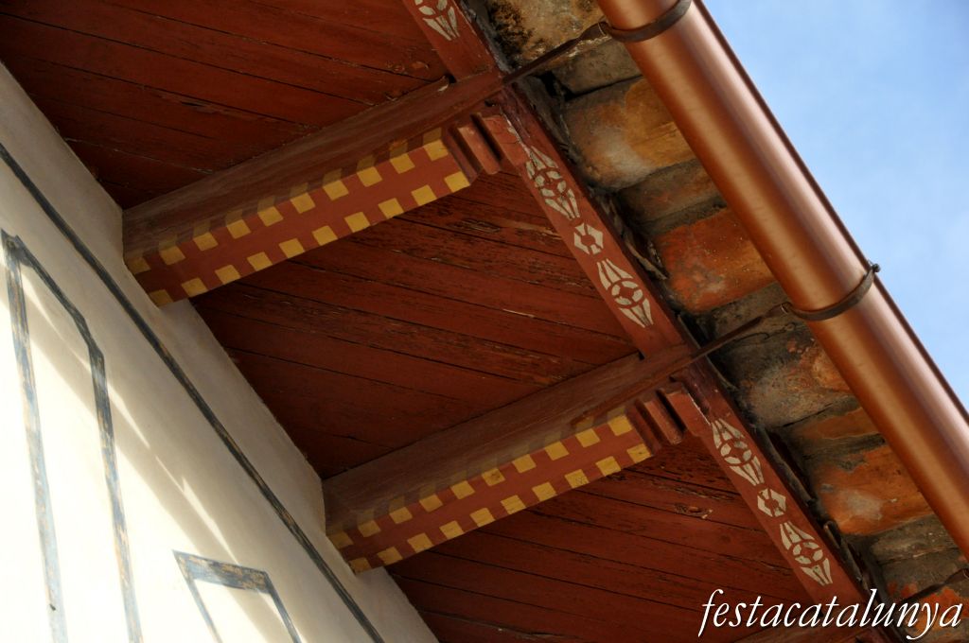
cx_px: 484
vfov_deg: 8.7
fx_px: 4234
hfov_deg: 13.1
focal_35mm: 158
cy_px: 322
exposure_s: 1/500
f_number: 11
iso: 1000
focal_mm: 105
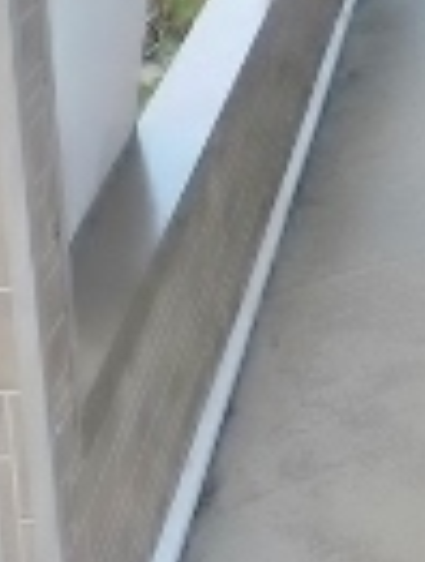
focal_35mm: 112
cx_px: 622
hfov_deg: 12.7
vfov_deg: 16.7
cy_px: -124
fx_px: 1825
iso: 125
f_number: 3
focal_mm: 4
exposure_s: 1/80
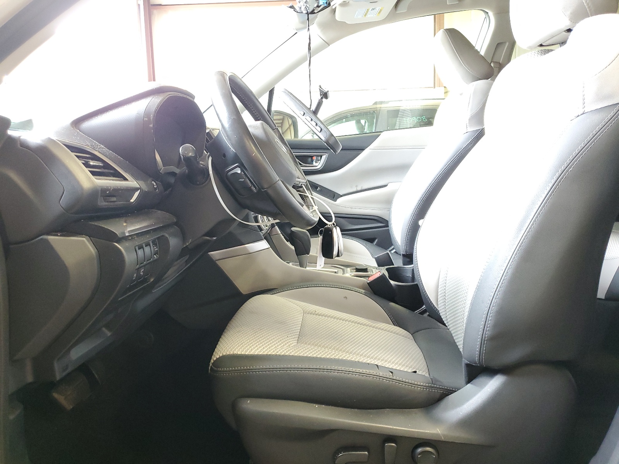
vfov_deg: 53.1
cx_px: 310
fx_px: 465
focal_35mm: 26
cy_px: 232
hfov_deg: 67.3
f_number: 1.5
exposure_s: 1/60.2
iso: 301
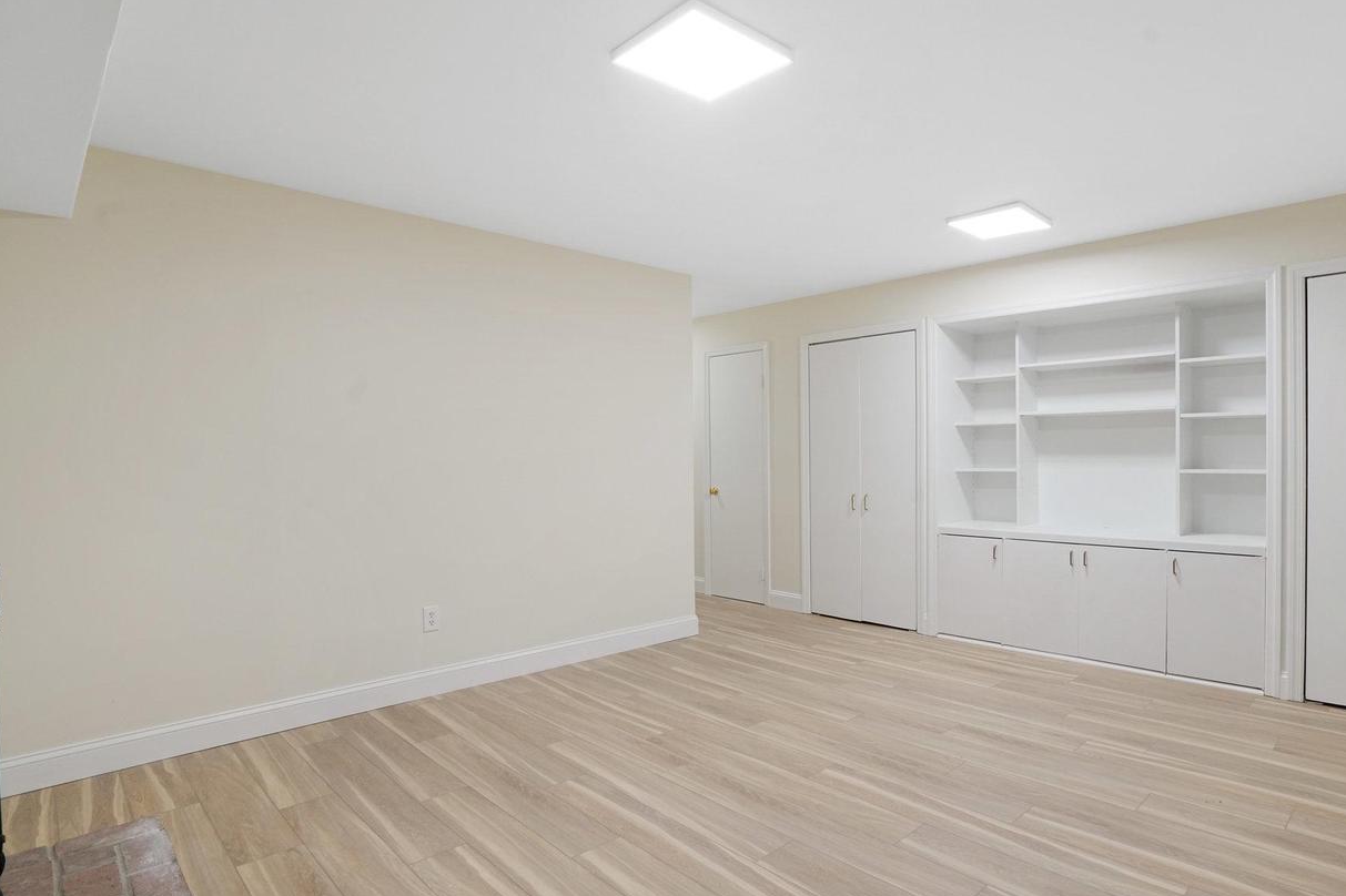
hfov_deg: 86.5
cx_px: 758
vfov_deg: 64.5
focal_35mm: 19
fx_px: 710
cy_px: 457
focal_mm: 16
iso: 1250
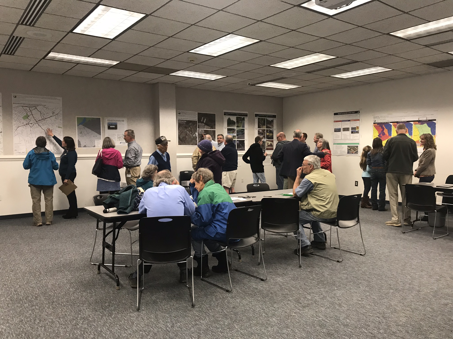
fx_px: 366
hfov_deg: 63.4
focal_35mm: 28
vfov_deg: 49.7
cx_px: 226
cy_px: 170
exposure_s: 1/24
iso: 40
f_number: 1.8
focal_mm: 3.99
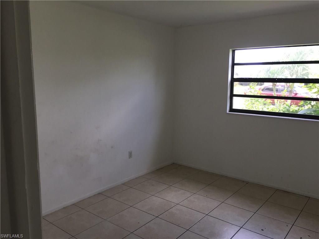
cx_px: 160
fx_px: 267
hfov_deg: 61.7
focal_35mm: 29
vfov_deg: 48.2
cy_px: 120
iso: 40
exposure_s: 1/120
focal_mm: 4.15
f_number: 2.2
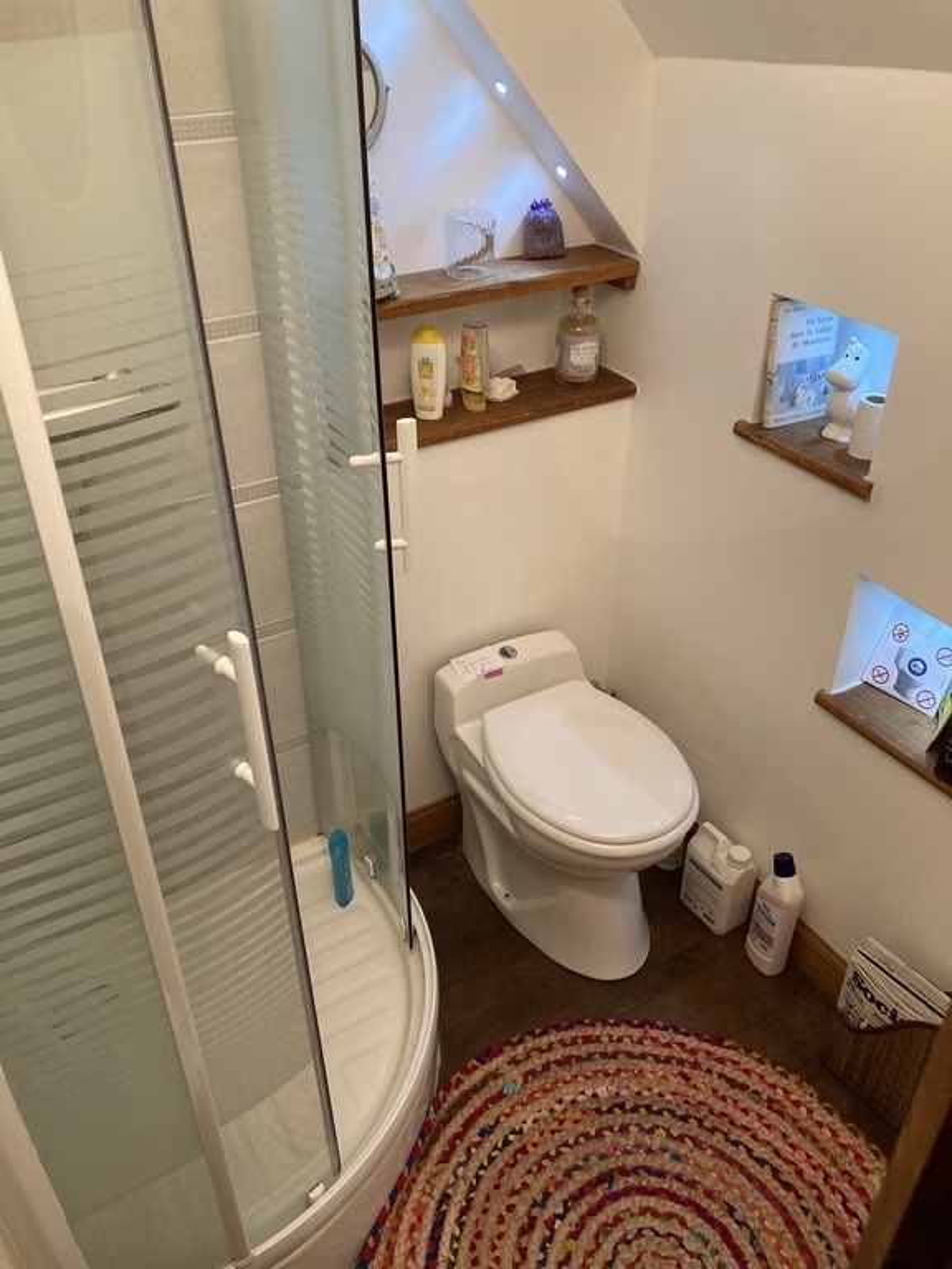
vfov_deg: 63.4
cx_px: 476
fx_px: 1027
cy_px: 634
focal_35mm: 28
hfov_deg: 49.7
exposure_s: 1/50
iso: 200
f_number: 1.8
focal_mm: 3.99
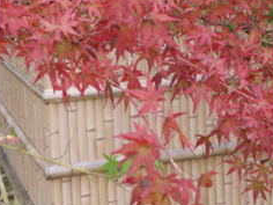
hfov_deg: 23.2
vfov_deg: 17.3
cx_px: 103
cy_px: 24
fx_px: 662
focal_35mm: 84
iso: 160
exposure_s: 1/125
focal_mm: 18
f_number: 4.5
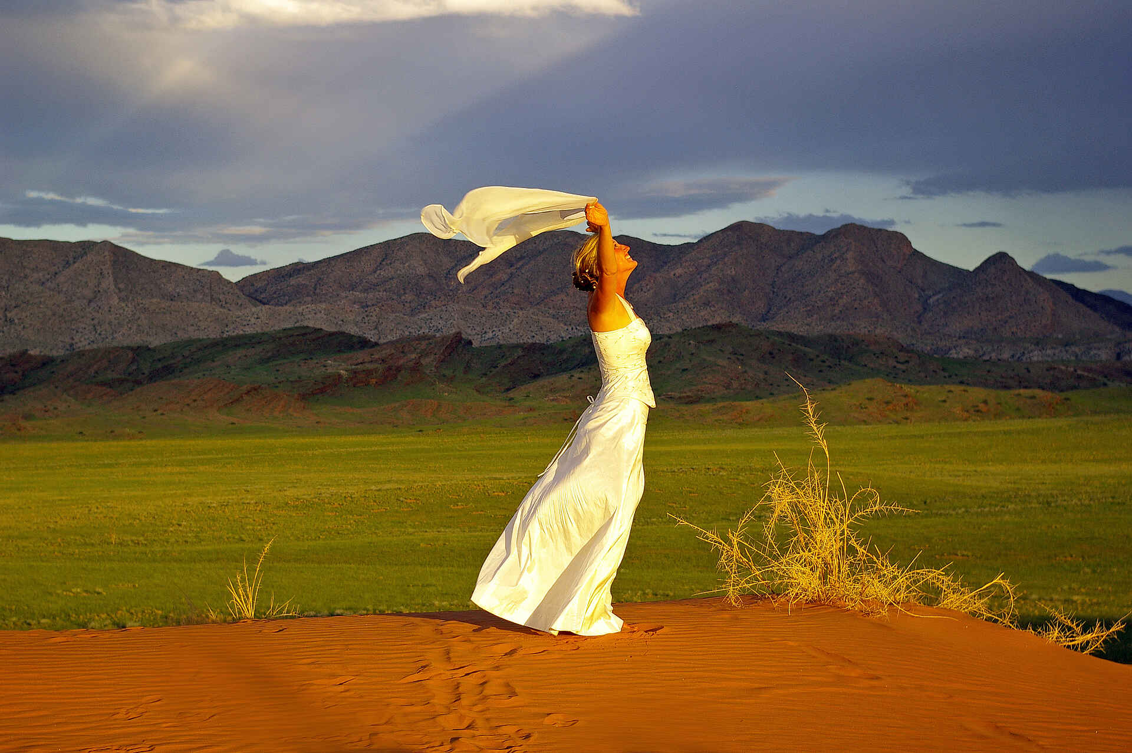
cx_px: 566
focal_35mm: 82
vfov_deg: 16.5
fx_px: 2592
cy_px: 376
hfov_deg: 24.6
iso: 200
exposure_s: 1/180
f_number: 8
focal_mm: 55
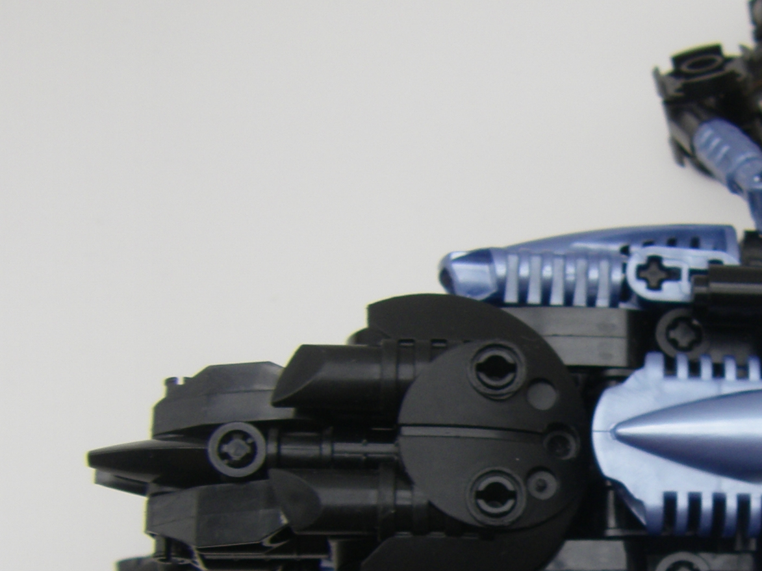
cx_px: 683
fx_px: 1849
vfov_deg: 17.4
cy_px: 491
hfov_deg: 22.7
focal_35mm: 84
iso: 64
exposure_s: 1/80
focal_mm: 6.3
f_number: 3.5
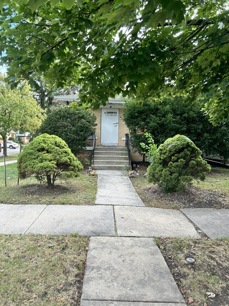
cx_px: 114
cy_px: 153
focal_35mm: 26
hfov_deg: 53.1
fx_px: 229
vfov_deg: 67.3
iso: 50
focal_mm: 5.7
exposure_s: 1/452
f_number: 1.5
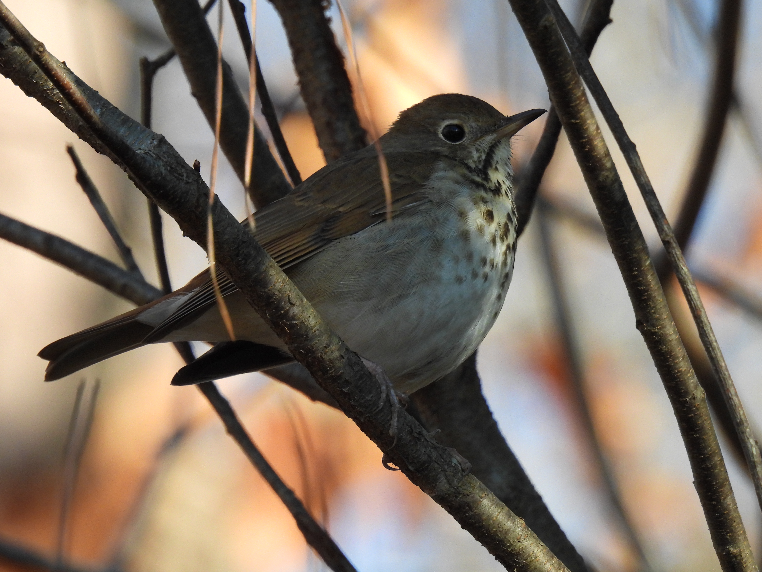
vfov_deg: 1.2
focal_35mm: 1200
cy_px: 286
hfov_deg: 1.7
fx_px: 26416
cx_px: 381
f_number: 6.3
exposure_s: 1/250
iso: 400
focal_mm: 214
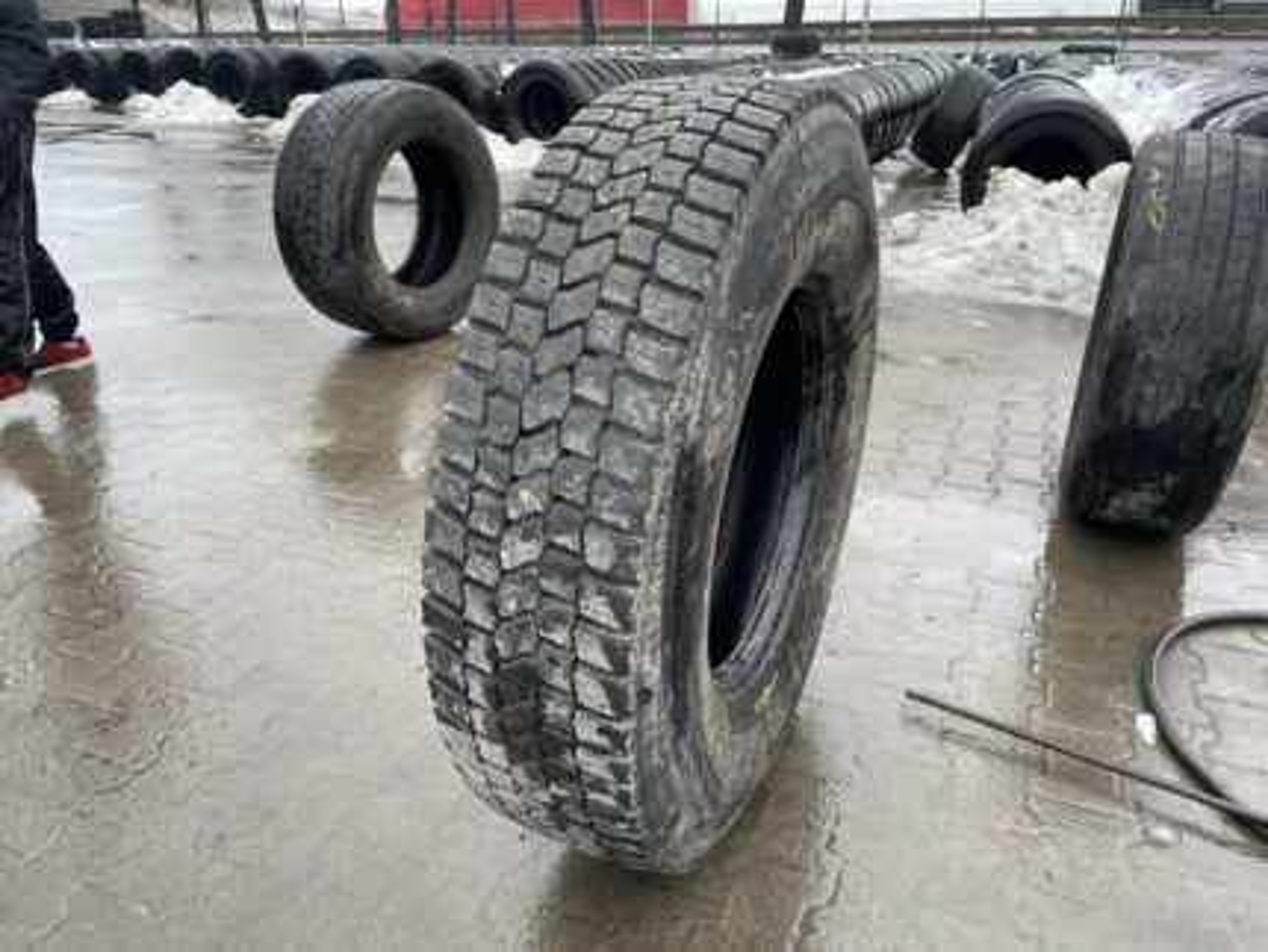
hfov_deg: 67.3
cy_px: 476
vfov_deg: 53.1
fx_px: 953
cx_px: 634
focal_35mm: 26
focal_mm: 4.2
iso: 80
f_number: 1.6
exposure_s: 1/121
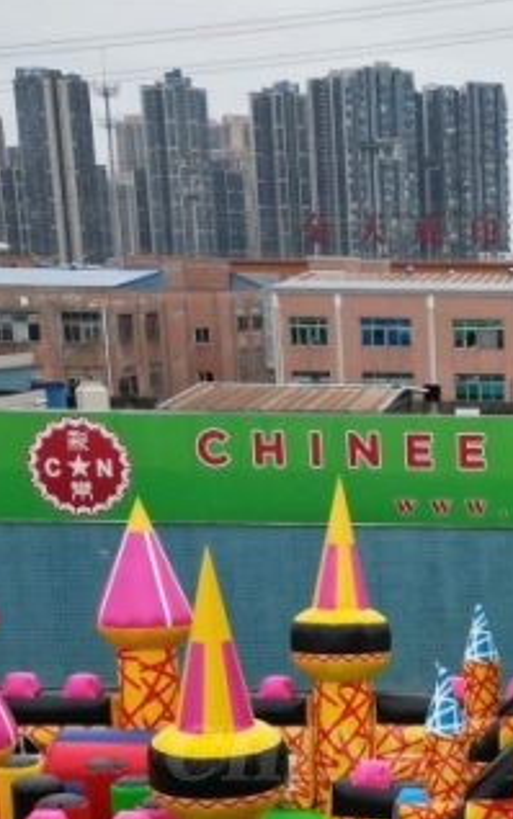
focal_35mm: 82
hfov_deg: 15.1
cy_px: 809
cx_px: 691
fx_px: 1833
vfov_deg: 24.2
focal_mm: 6.72
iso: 150
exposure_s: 1/1500
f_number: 1.7
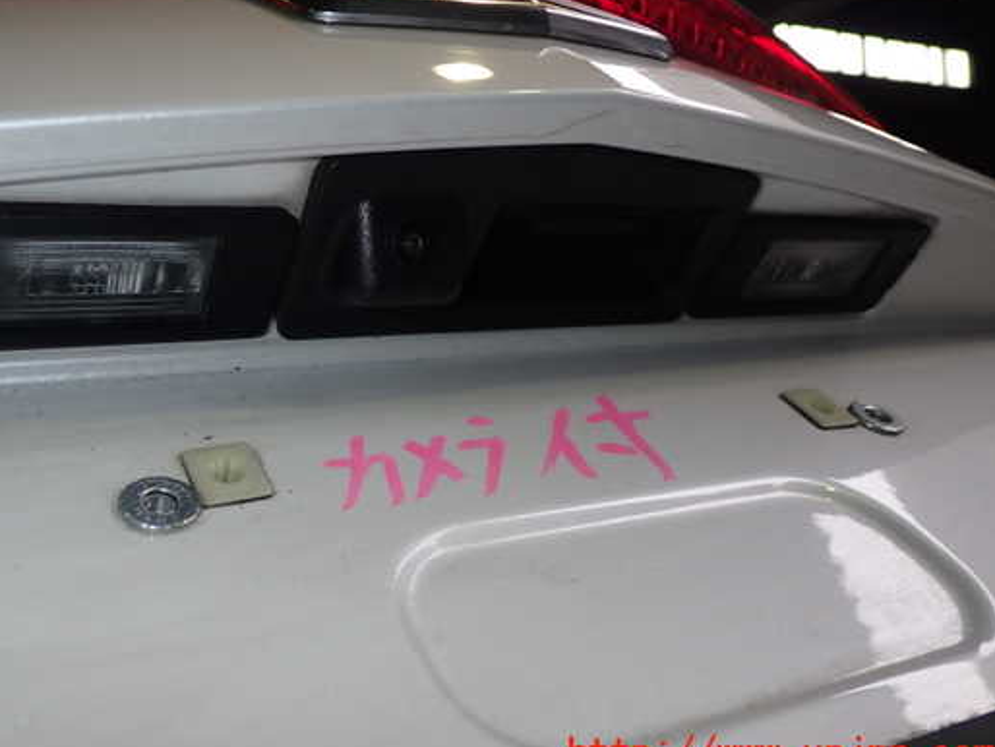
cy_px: 344
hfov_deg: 52.4
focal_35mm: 35
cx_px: 424
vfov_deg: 40.7
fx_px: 1007
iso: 200
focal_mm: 5.4
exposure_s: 1/30
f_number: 6.3
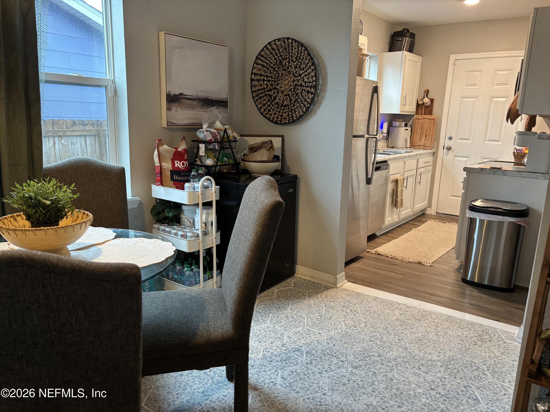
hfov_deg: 67.3
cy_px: 206
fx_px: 413
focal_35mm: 26
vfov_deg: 53.1
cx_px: 275
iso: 200
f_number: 1.6
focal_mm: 5.96
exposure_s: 1/60
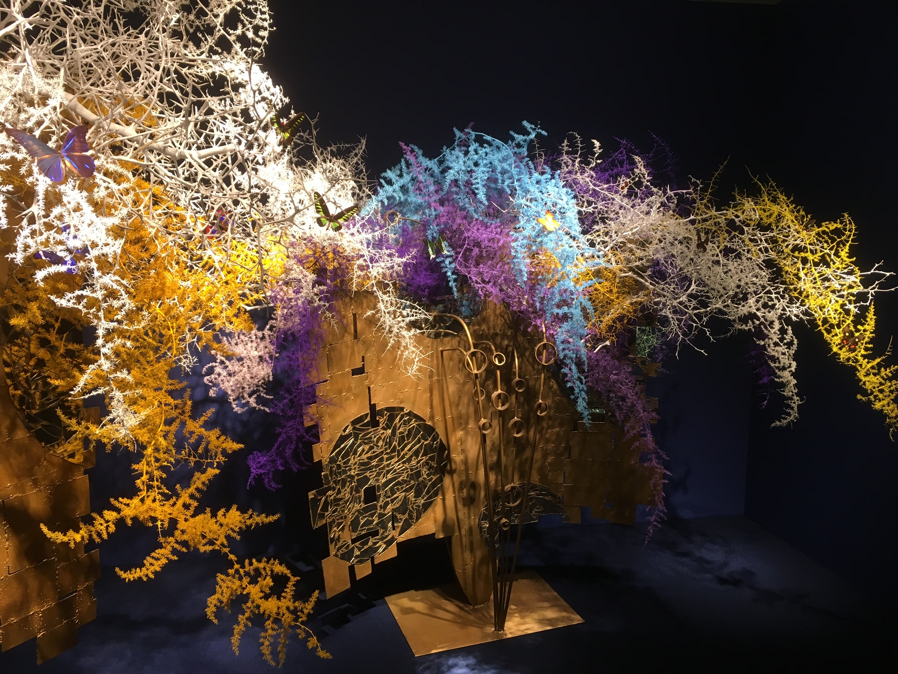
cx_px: 449
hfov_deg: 61.7
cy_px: 337
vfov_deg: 48.2
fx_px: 752
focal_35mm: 29
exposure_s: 1/30
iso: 80
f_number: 2.2
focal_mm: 4.15
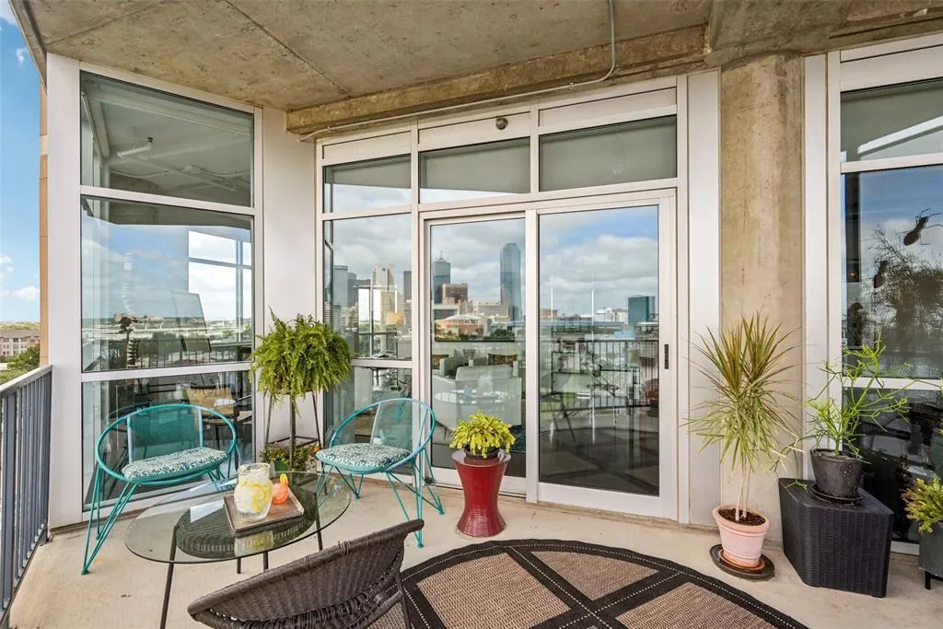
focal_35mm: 16
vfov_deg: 72.1
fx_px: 432
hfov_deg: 95.0
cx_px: 472
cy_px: 314
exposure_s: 1/320
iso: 400
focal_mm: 16.5
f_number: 8
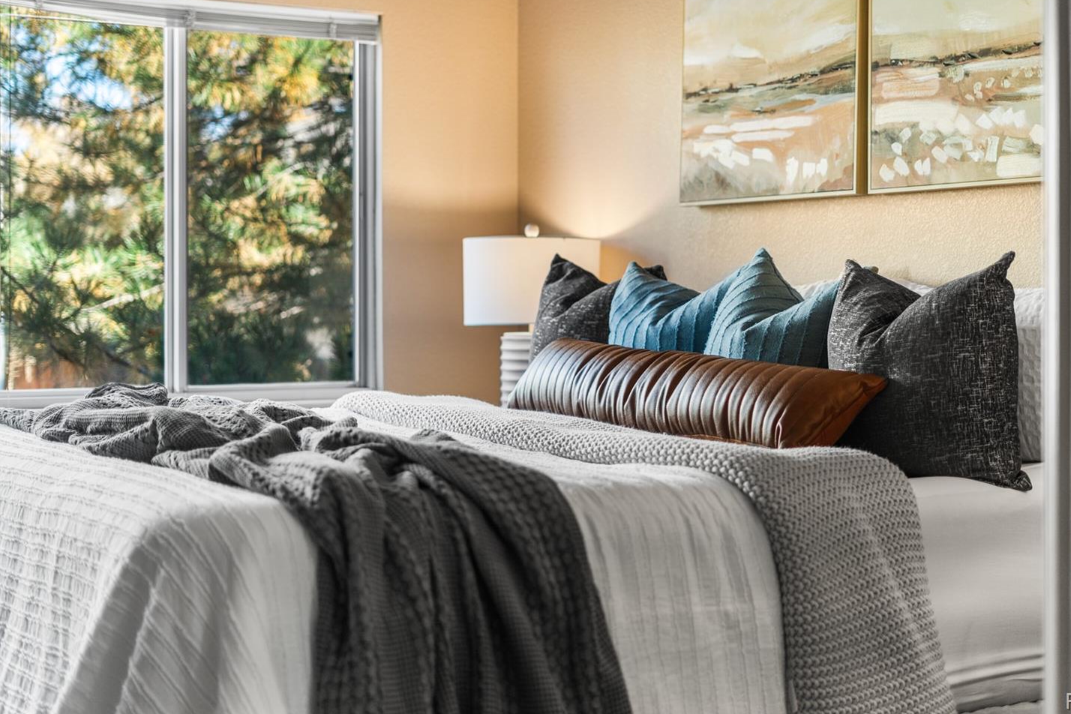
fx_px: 1666
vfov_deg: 24.2
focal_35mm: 56
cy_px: 317
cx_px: 587
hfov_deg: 35.6
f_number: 1.8
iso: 400
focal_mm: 50
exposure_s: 1/160
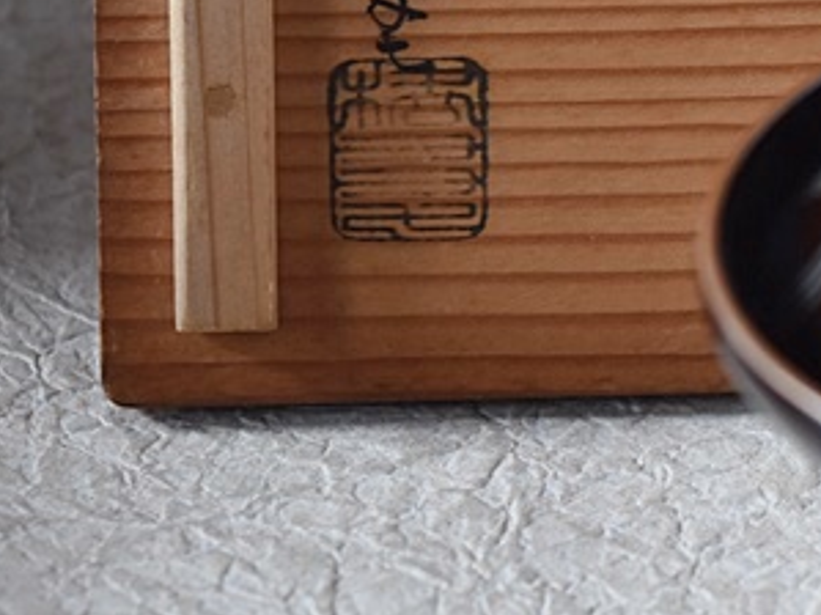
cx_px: 824
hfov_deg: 9.1
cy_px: 187
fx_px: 5145
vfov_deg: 6.8
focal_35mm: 217
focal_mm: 50
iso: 400
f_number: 5.6
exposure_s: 1/2.5
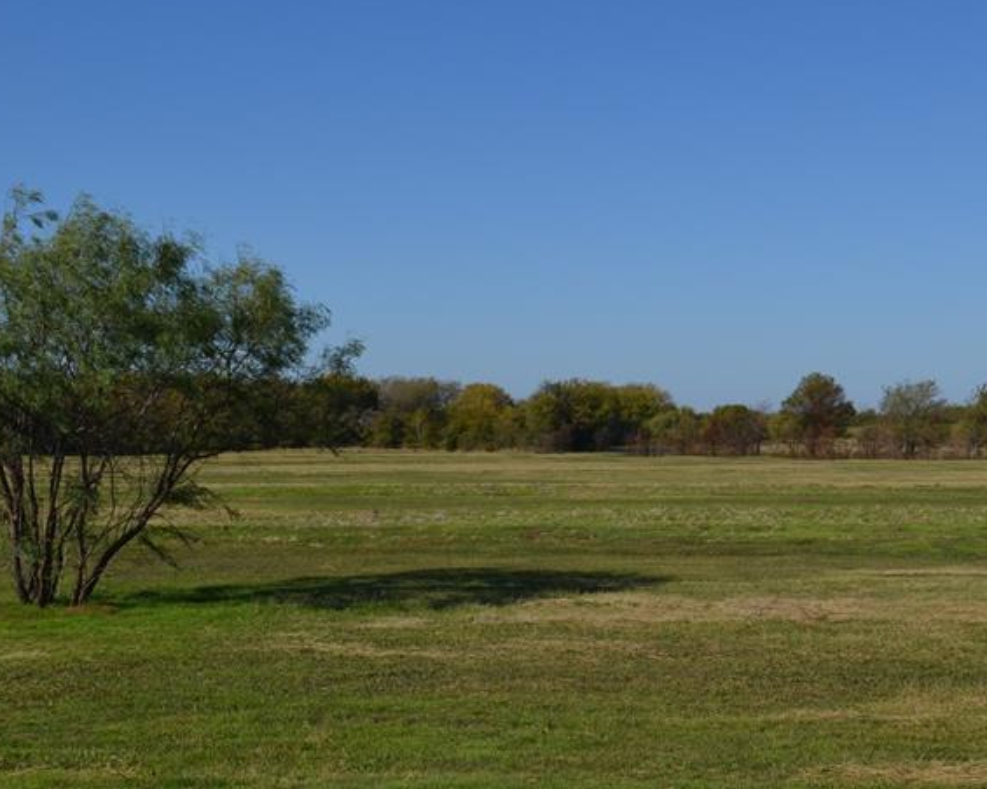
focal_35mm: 56
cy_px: 347
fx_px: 1636
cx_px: 568
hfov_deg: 33.5
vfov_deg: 27.1
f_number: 9
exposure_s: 1/320
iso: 100
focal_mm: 22
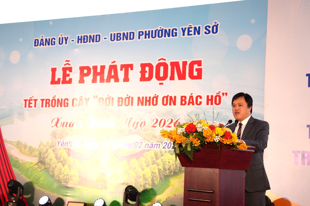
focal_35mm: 67
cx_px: 155
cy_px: 103
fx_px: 577
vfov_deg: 20.3
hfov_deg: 30.1
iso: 125
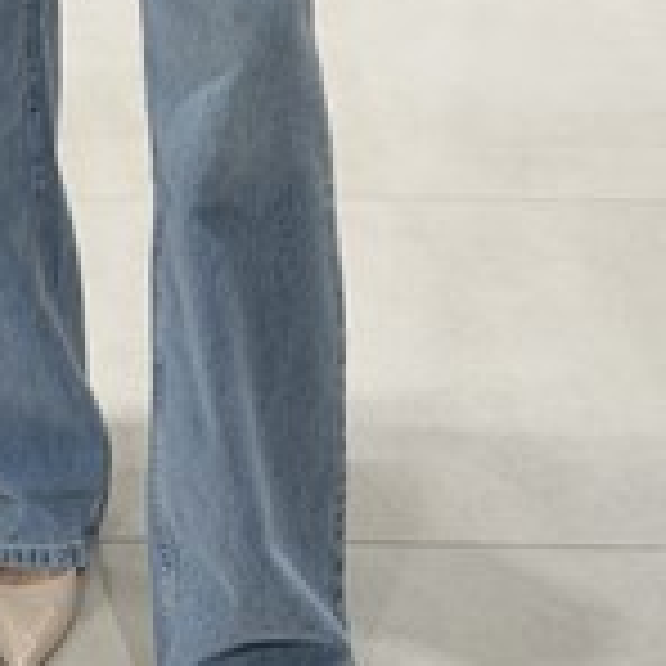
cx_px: 52
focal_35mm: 128
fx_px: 2786
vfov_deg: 13.3
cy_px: -108
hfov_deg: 13.5
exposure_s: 1/100
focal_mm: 6.76
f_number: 1.78
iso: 50
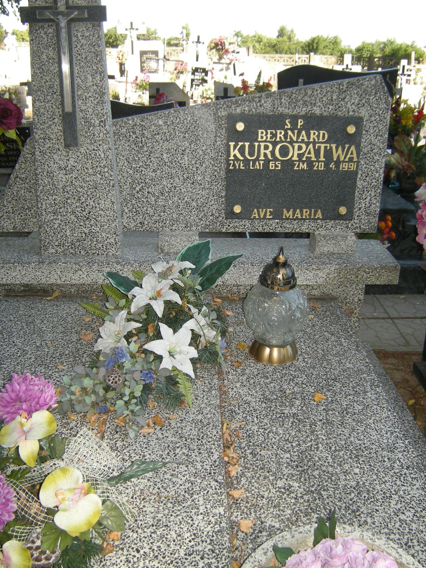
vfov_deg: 53.9
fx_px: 558
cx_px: 217
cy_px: 271
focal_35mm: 34
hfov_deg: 41.8
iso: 91
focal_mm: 4.7
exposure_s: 1/253
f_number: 2.8
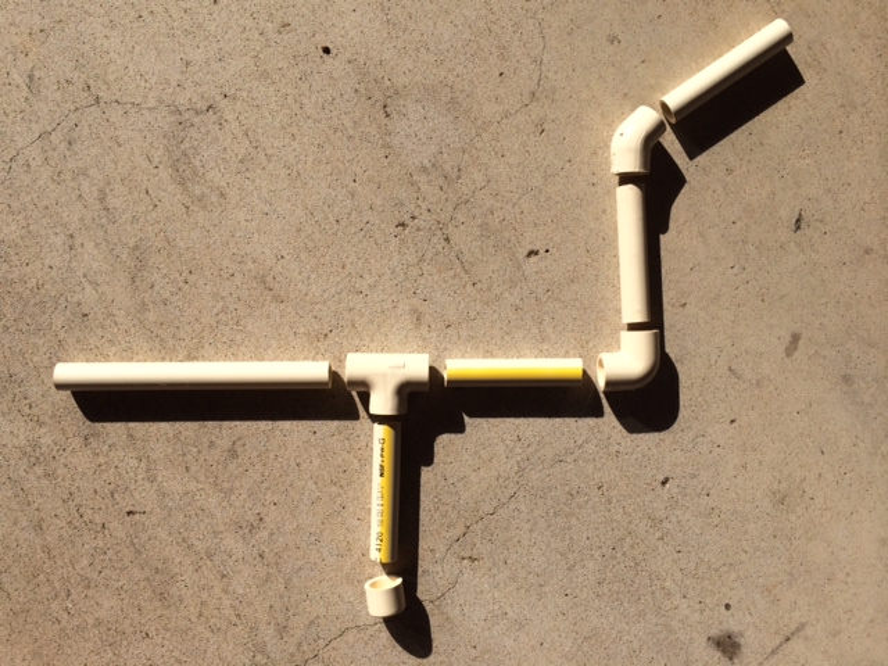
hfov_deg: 60.0
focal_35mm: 30
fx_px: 770
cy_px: 333
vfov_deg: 46.8
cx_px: 444
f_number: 2.2
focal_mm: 4.12
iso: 40
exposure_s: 1/2053
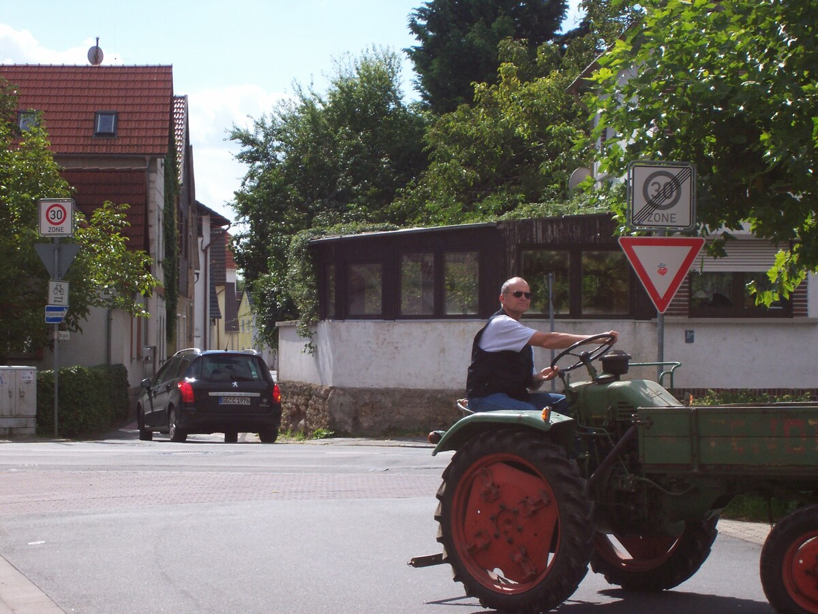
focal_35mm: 102
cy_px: 307
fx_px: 2410
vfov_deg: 14.5
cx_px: 409
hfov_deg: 19.3
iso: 80
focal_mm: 16.8
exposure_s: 1/684
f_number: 4.6
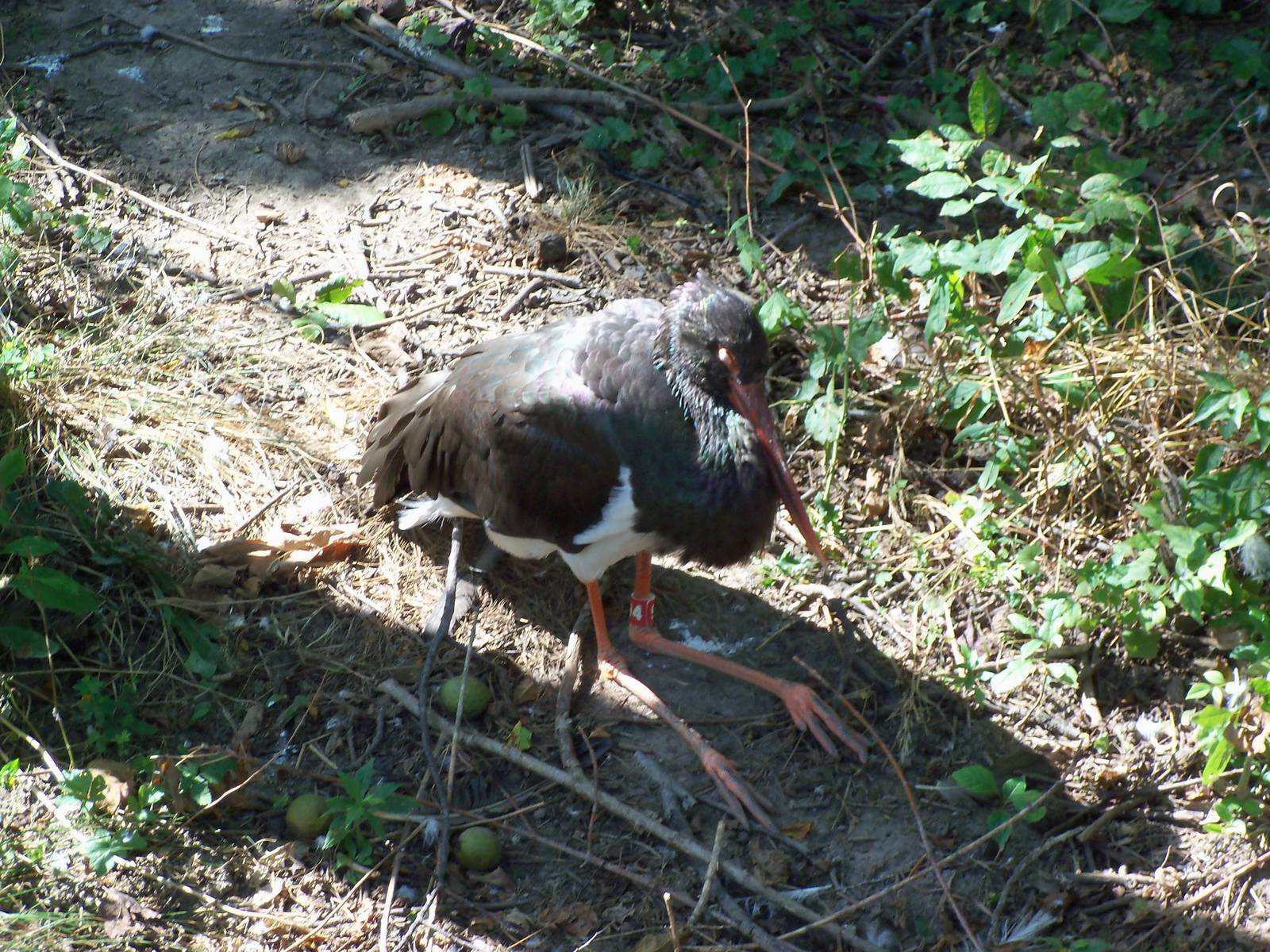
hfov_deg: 14.9
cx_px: 635
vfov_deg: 11.2
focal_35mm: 132
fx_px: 4843
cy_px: 476
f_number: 4.2
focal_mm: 23.5
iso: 100
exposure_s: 1/100
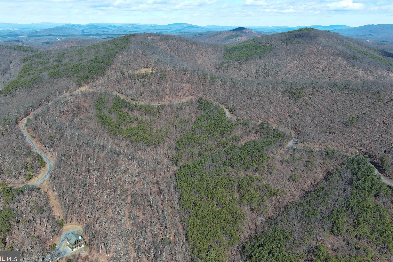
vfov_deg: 42.3
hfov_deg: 60.2
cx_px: 185
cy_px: 126
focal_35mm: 31
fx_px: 338
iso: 100
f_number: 2.8
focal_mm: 10.57
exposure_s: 1/996
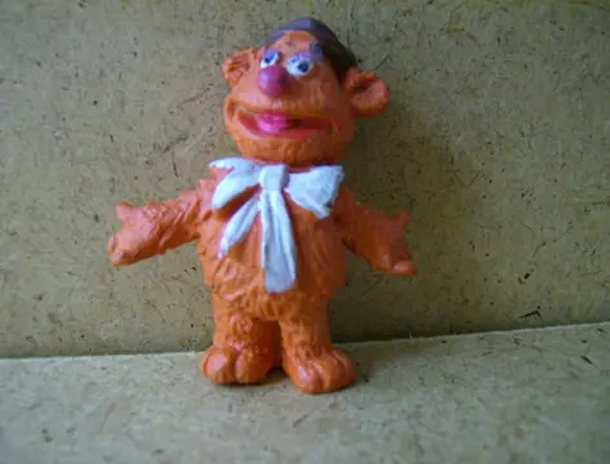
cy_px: 232
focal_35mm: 36
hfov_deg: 51.1
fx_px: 638
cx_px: 305
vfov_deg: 40.0
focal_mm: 6
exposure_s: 1/64
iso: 113
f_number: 2.8
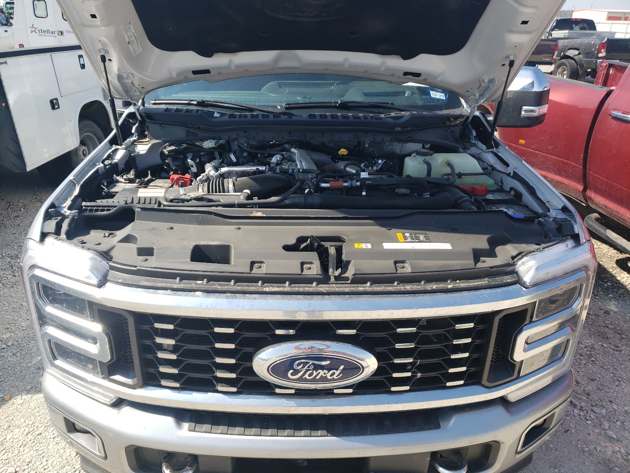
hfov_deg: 67.3
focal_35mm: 26
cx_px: 315
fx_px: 473
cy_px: 236
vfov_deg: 53.1
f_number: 1.5
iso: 50
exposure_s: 1/1667
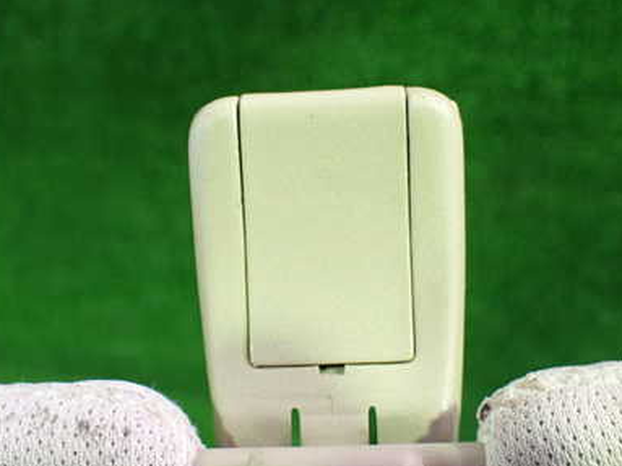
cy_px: 297
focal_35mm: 47
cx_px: 286
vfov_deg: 30.7
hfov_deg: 40.4
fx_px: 844
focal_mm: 5.4
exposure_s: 1/60
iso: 800
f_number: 2.3
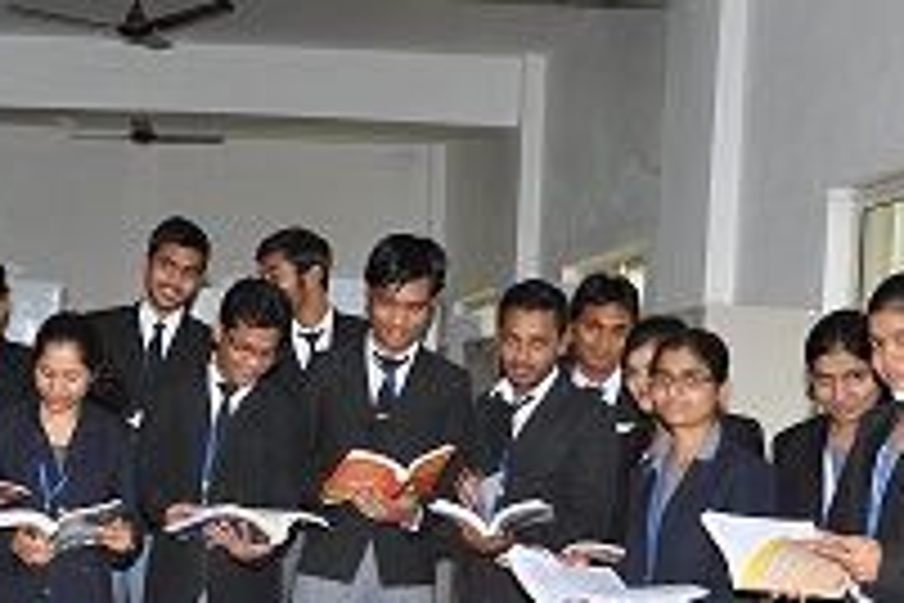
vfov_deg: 19.9
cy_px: 533
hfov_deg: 29.7
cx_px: 259
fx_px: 1684
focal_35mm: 67
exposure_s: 1/100
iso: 200
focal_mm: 21
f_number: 6.3
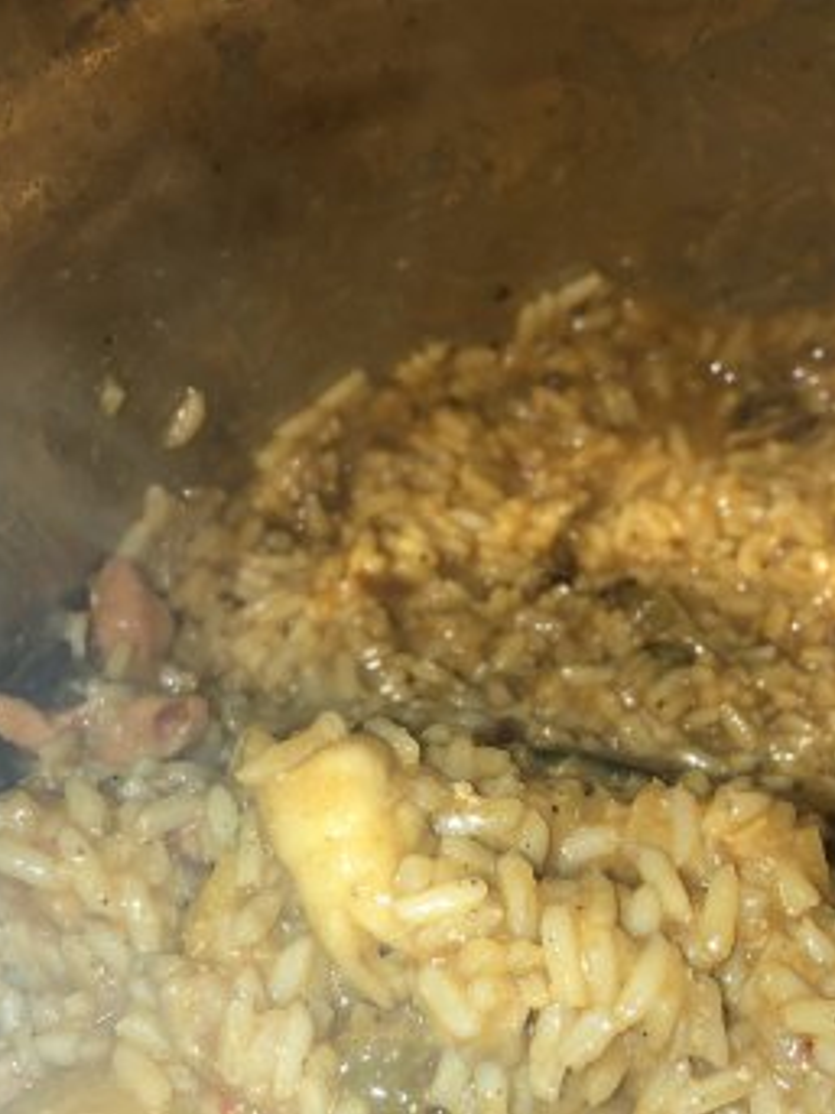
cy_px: 731
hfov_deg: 29.0
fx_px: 1609
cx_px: 499
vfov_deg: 37.8
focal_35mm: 50
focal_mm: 3.99
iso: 20
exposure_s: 1/80
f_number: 1.8
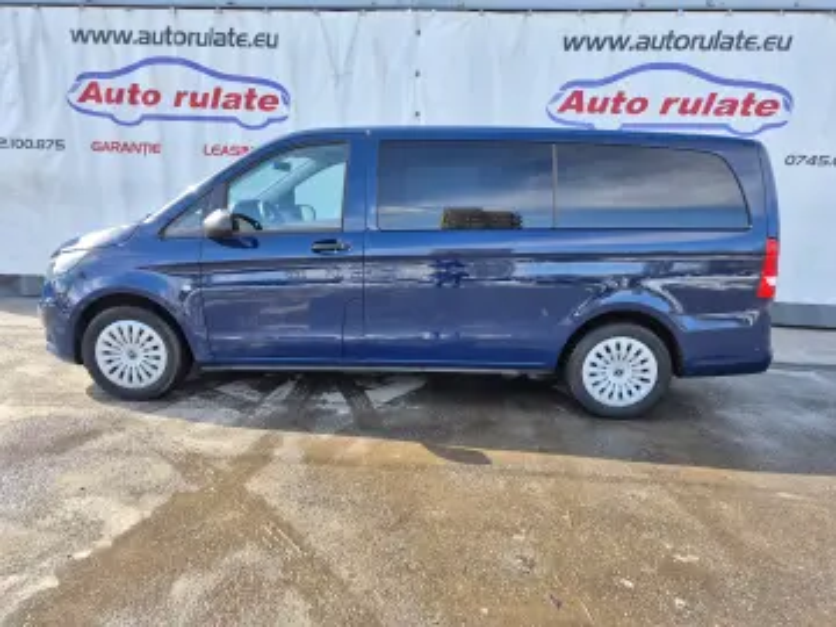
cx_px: 418
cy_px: 314
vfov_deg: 58.9
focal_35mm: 23
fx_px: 555
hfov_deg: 73.9
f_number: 1.8
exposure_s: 1/319
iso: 25
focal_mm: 5.4
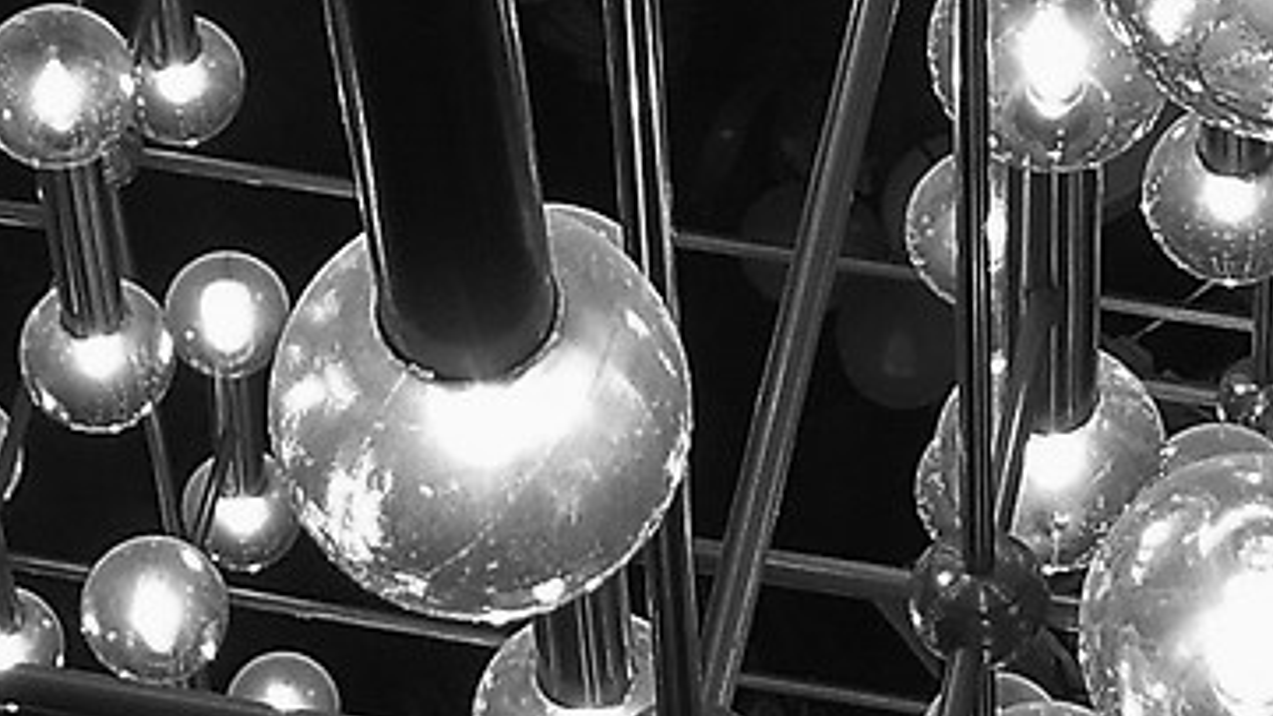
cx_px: 677
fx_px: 7088
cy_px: -243
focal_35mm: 210
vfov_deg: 5.7
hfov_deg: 10.3
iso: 80
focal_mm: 6
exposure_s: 1/80
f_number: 2
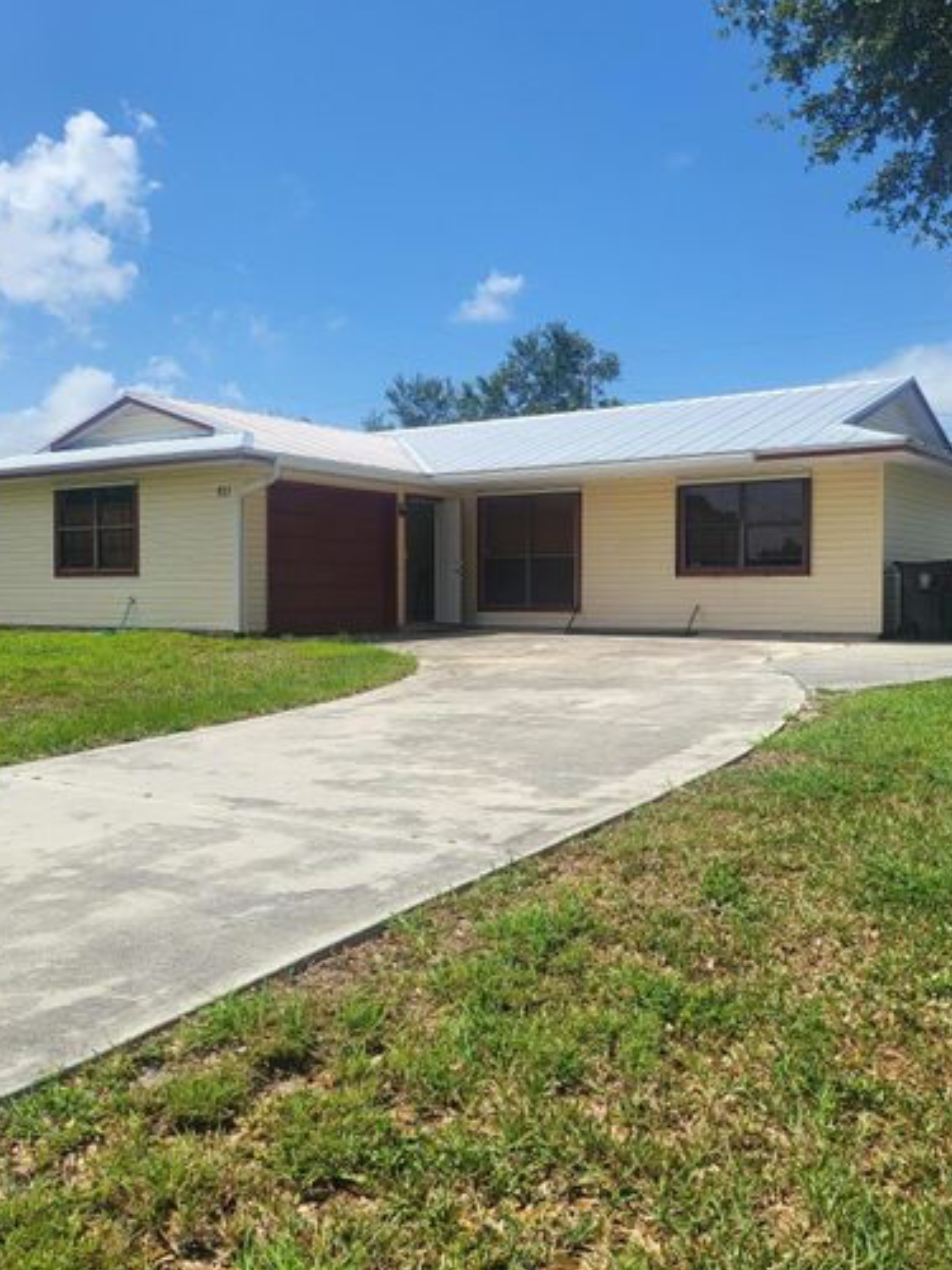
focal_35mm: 32
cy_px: 593
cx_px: 482
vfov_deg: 56.8
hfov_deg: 44.2
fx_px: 1173
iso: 40
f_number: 1.8
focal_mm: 5
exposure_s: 1/3220
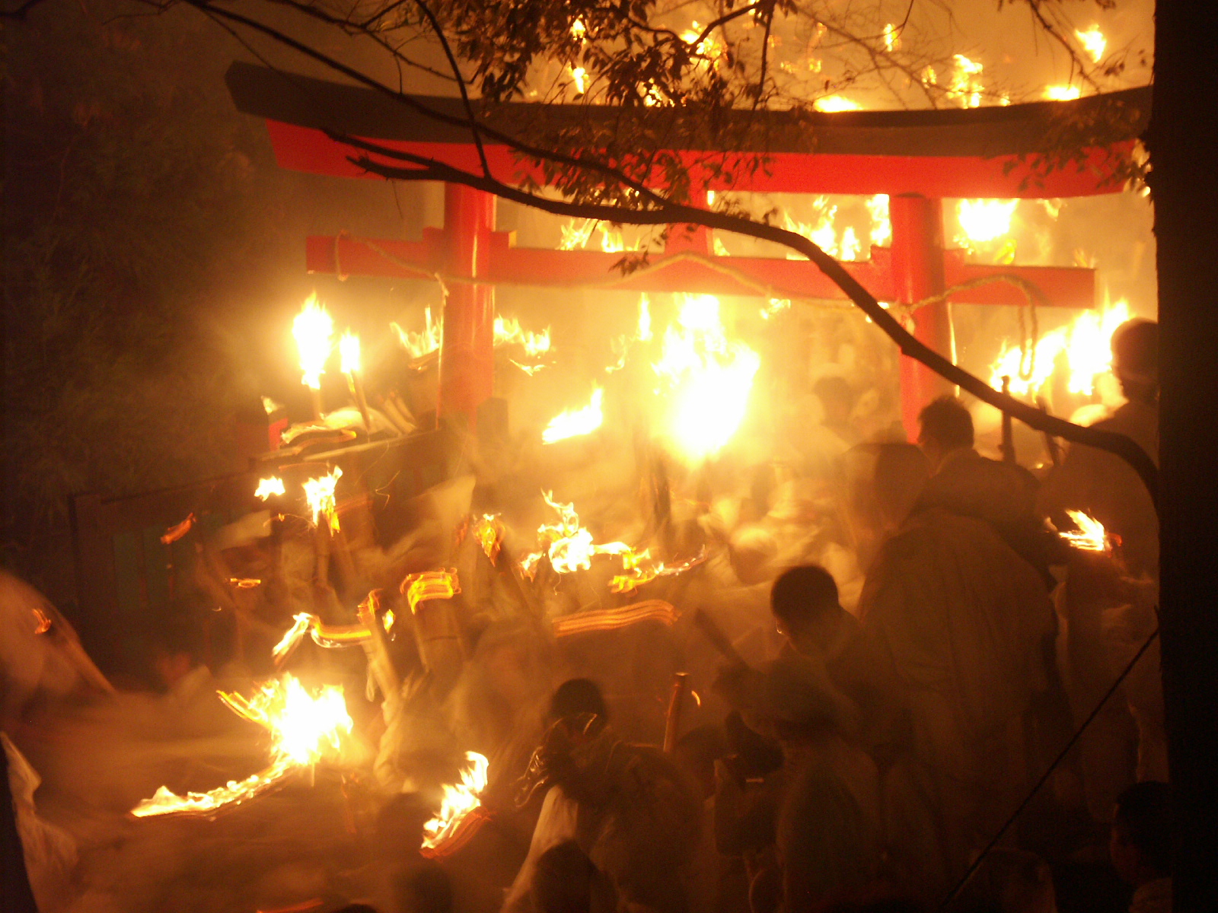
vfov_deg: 14.4
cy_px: 456
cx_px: 609
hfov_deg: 19.1
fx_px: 3624
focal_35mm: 103
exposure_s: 1/1.67
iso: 200
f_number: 3.5
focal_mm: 26.43
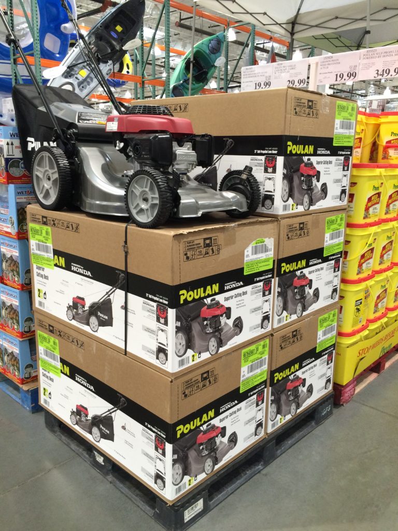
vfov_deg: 61.7
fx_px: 445
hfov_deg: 48.2
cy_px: 266
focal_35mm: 29
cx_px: 199
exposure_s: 1/33
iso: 100
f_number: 2.2
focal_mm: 4.15
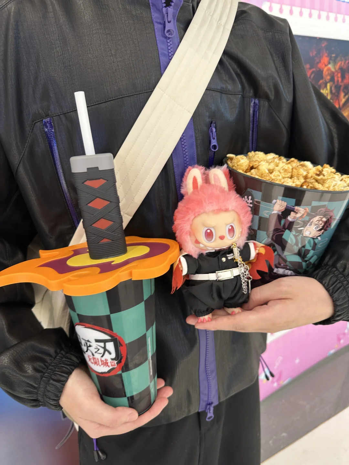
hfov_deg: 56.8
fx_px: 323
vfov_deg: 71.6
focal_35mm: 24
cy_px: 232
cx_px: 174
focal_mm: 6.86
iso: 125
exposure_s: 1/50
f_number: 1.78
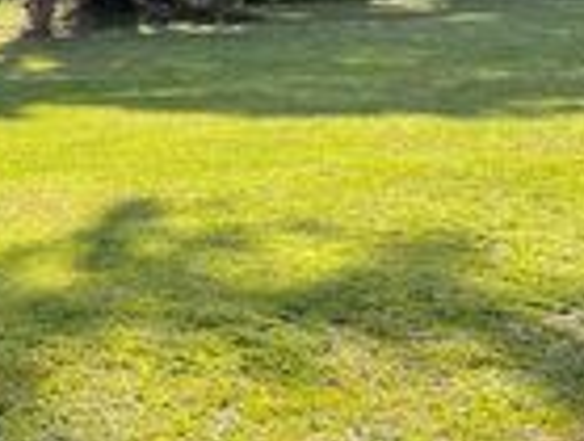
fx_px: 1759
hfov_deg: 17.1
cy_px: 292
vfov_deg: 14.3
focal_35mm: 104
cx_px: -290
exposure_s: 1/378
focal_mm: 3
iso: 16
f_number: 1.8
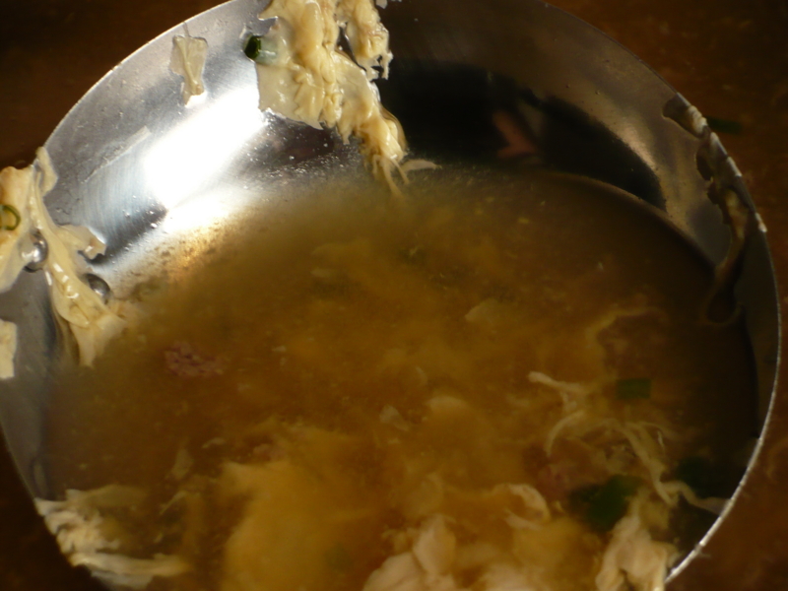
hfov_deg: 18.7
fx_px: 2390
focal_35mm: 105
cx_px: 394
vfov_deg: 14.1
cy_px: 296
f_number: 5
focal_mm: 17.4
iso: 200
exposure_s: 1/30
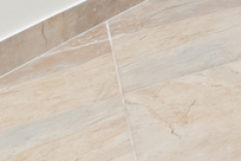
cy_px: -339
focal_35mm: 119
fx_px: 797
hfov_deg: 10.1
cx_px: 801
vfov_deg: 9.1
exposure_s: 8
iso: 100
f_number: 9
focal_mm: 10
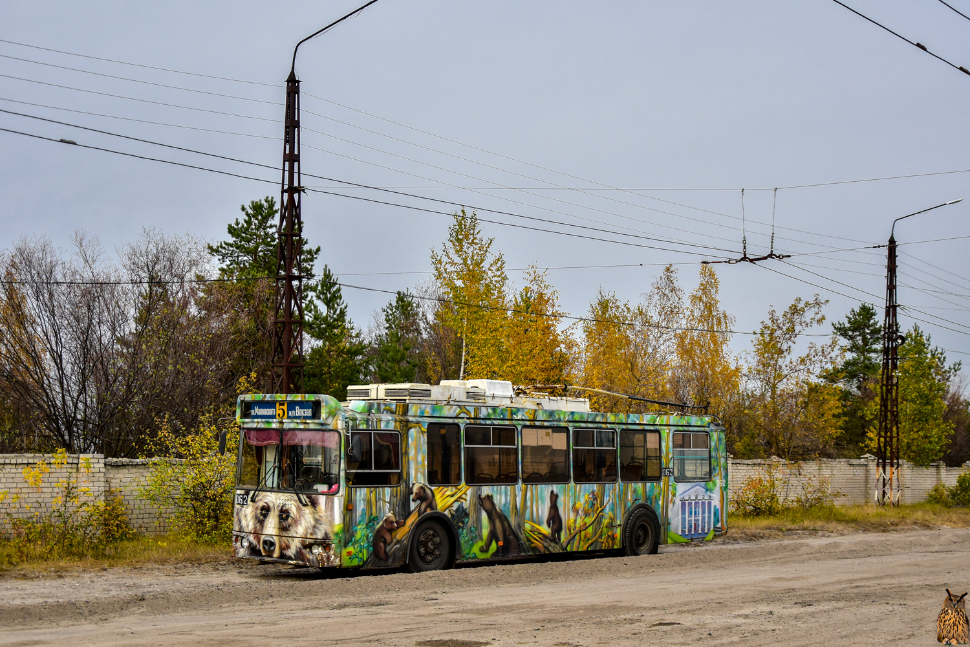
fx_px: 1374
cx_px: 485
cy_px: 324
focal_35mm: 51
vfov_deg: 26.5
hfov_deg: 38.9
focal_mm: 34
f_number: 4.2
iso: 320
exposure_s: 1/800
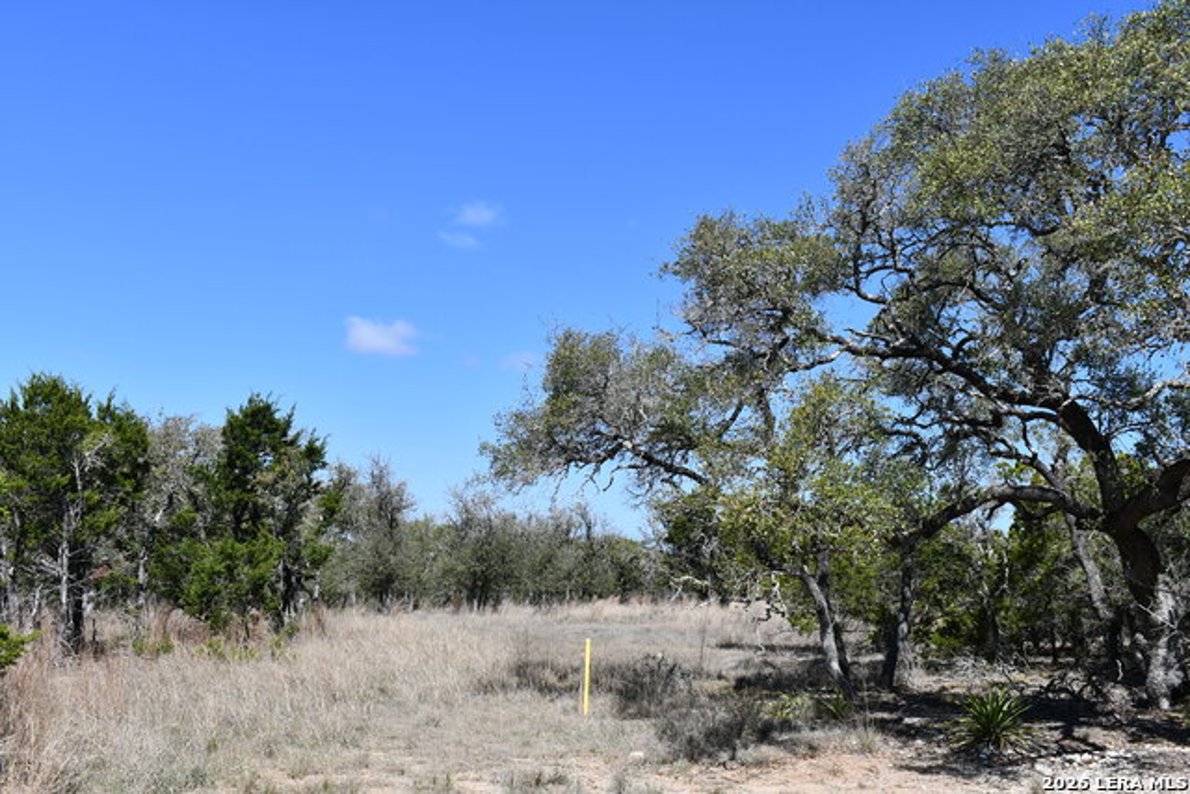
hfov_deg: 51.9
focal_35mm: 37
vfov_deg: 36.0
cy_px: 397
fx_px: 1223
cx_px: 595
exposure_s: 1/320
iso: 100
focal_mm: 25
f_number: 9
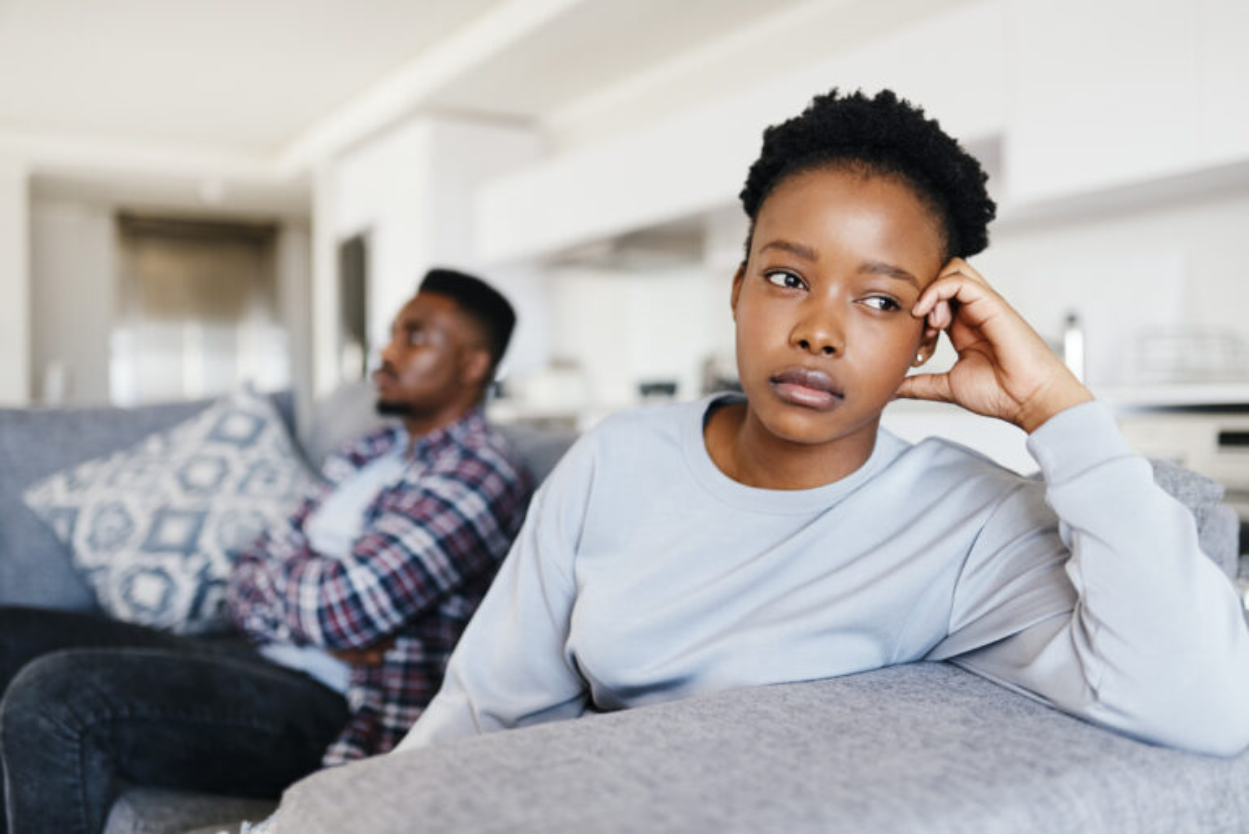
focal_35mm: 35
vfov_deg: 37.9
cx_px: 624
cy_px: 417
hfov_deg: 54.4
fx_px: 1215
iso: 500
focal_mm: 35
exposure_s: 1/250
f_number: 2
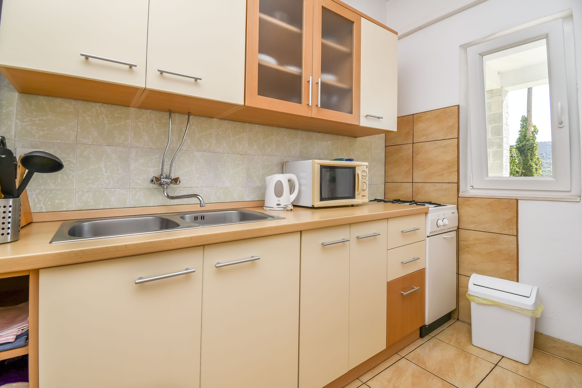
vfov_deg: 77.3
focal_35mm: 15
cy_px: 194
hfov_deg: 100.4
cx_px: 291
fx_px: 242
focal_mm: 10
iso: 160
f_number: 9
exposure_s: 1/100
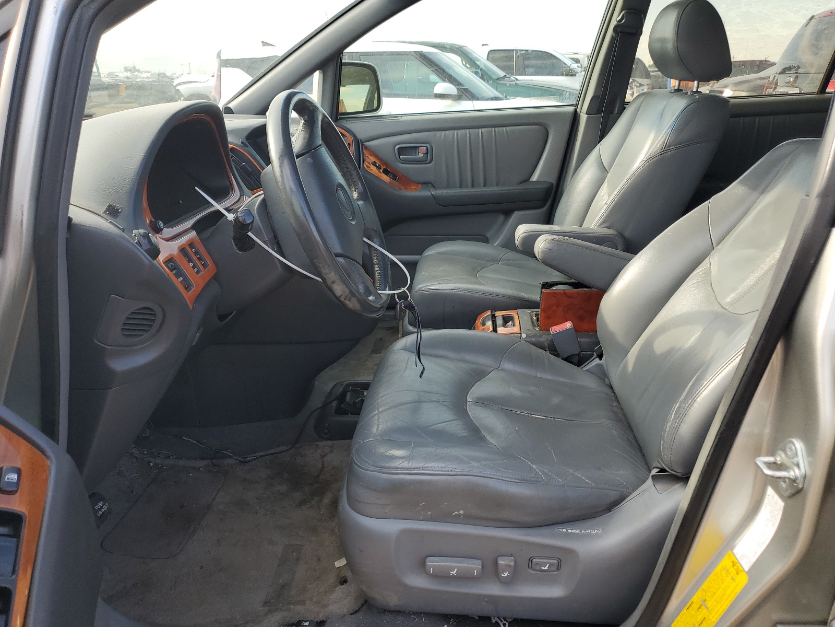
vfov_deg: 53.1
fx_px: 627
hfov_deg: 67.3
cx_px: 418
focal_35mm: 26
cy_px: 314
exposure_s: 1/385
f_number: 1.5
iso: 50
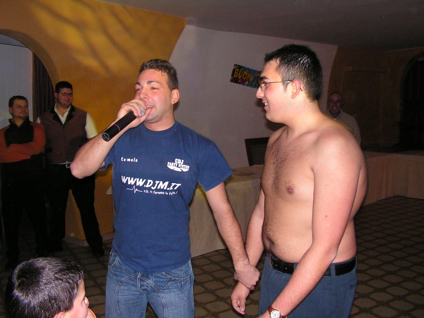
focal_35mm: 36
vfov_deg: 39.7
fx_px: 441
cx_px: 212
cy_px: 159
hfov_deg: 51.4
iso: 200
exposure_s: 1/40
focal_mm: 6
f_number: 3.2
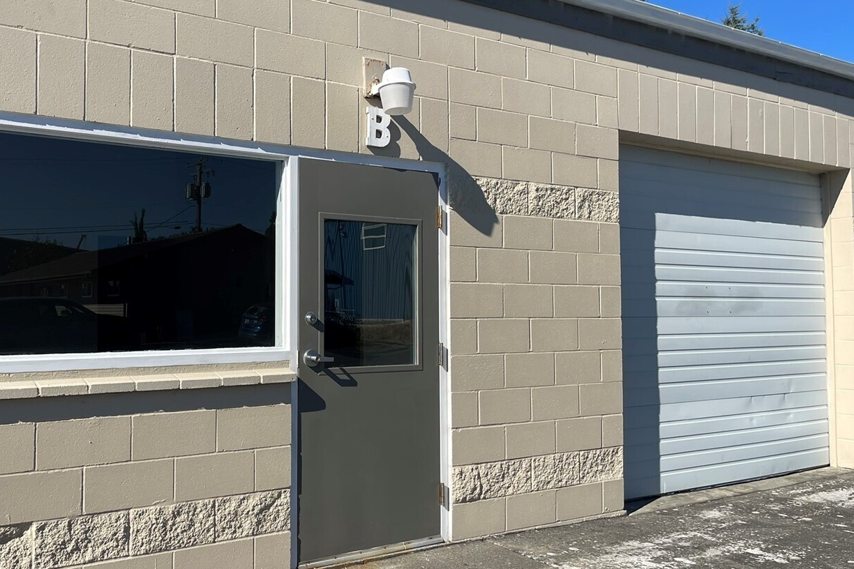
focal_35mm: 34
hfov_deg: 55.2
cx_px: 321
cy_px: 271
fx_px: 806
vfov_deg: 38.9
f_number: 1.6
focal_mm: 5.1
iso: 32
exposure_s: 1/4717
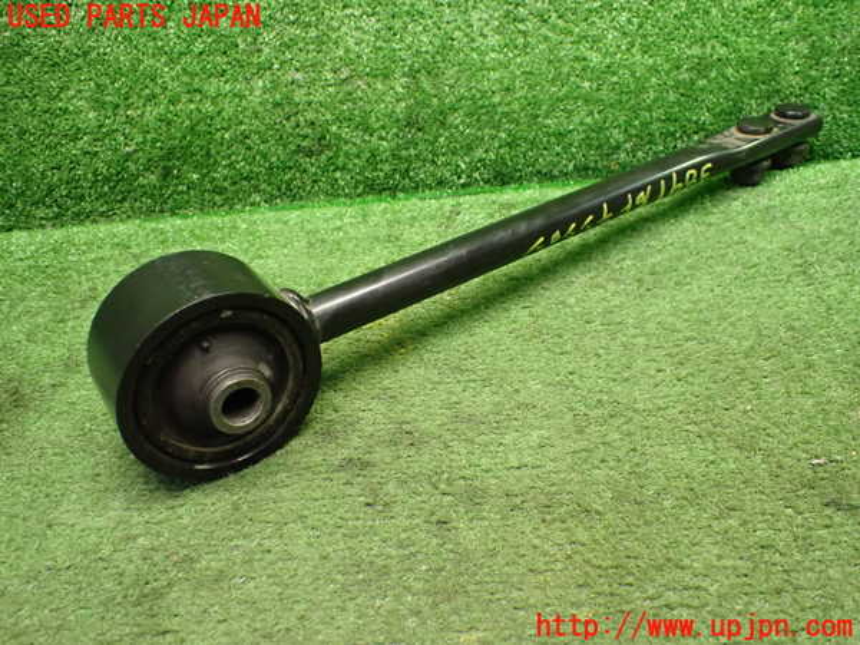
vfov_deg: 46.8
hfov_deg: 60.0
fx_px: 745
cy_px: 322
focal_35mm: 30
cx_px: 430
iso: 800
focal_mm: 5.4
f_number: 2.3
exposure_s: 1/60
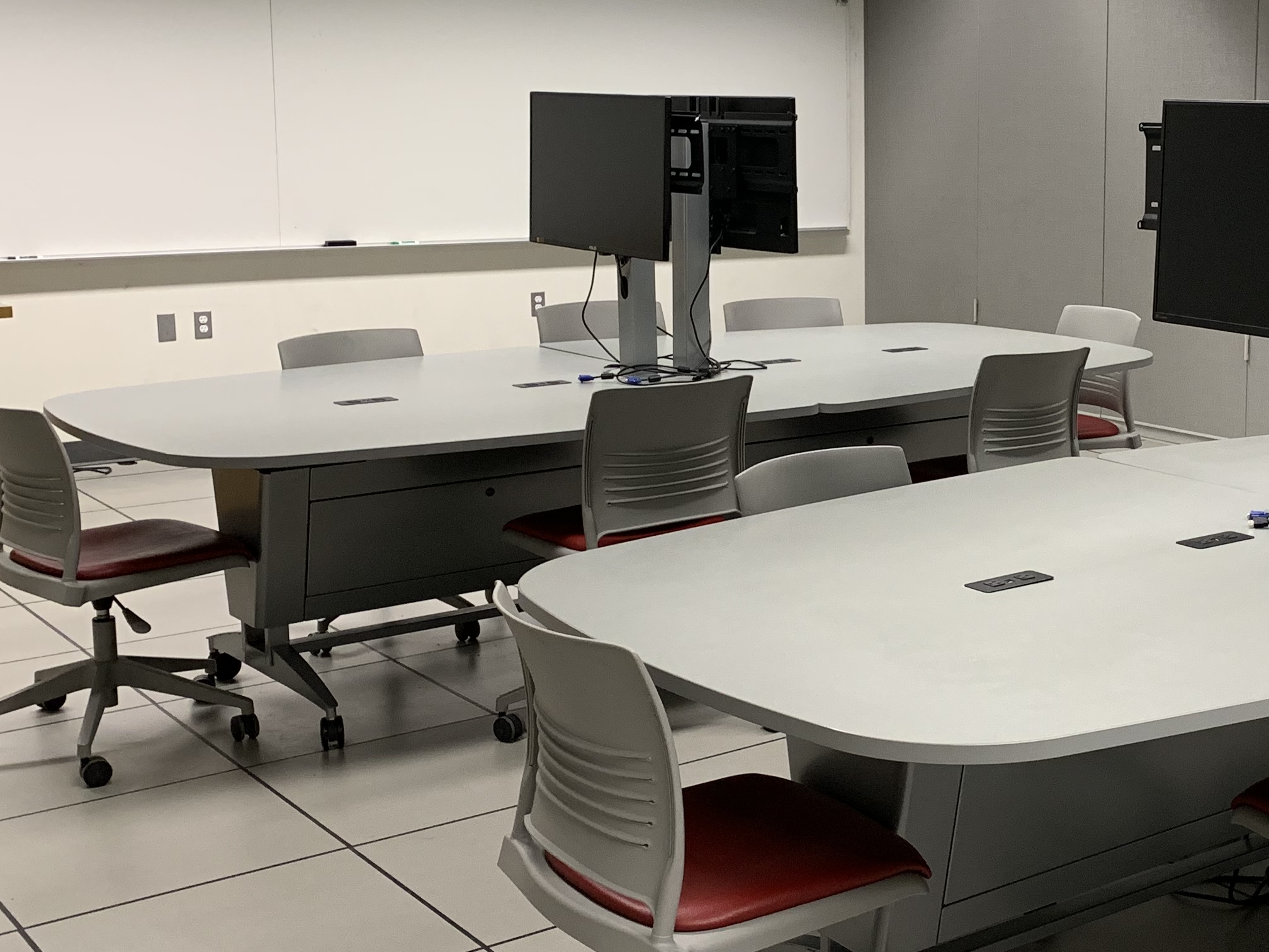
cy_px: 397
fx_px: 1906
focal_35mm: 52
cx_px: 1028
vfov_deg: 28.0
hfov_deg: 35.5
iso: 160
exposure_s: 1/60
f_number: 1.8
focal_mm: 4.25
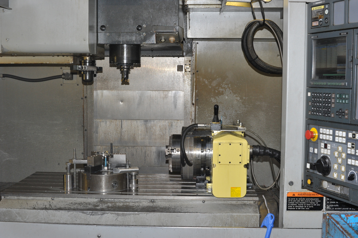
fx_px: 497
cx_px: 179
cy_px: 119
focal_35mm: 50
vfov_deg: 26.9
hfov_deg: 39.6
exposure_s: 1/40
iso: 1600
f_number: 16
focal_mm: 50
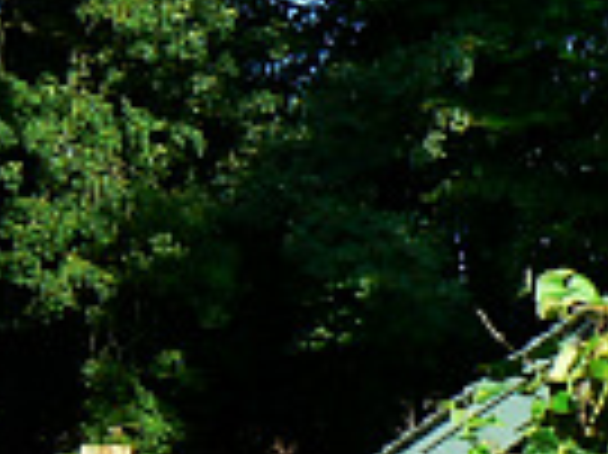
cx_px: 329
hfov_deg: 11.6
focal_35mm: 171
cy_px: 787
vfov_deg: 8.4
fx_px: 3001
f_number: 5.6
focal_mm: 6
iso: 80
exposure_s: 1/250
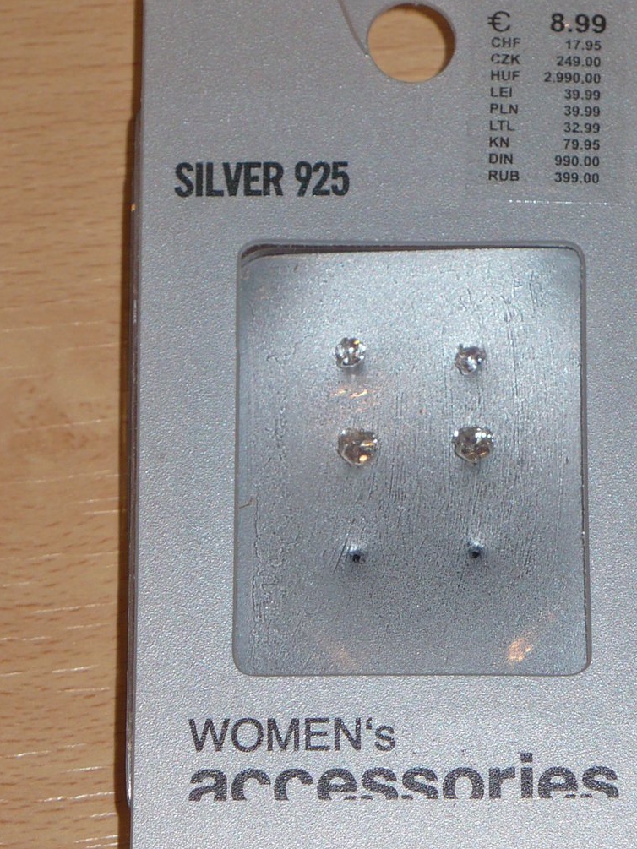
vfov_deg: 10.6
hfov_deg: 7.9
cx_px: 407
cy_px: 437
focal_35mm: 187
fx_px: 4587
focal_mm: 19.4
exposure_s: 1/30
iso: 100
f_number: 3.7
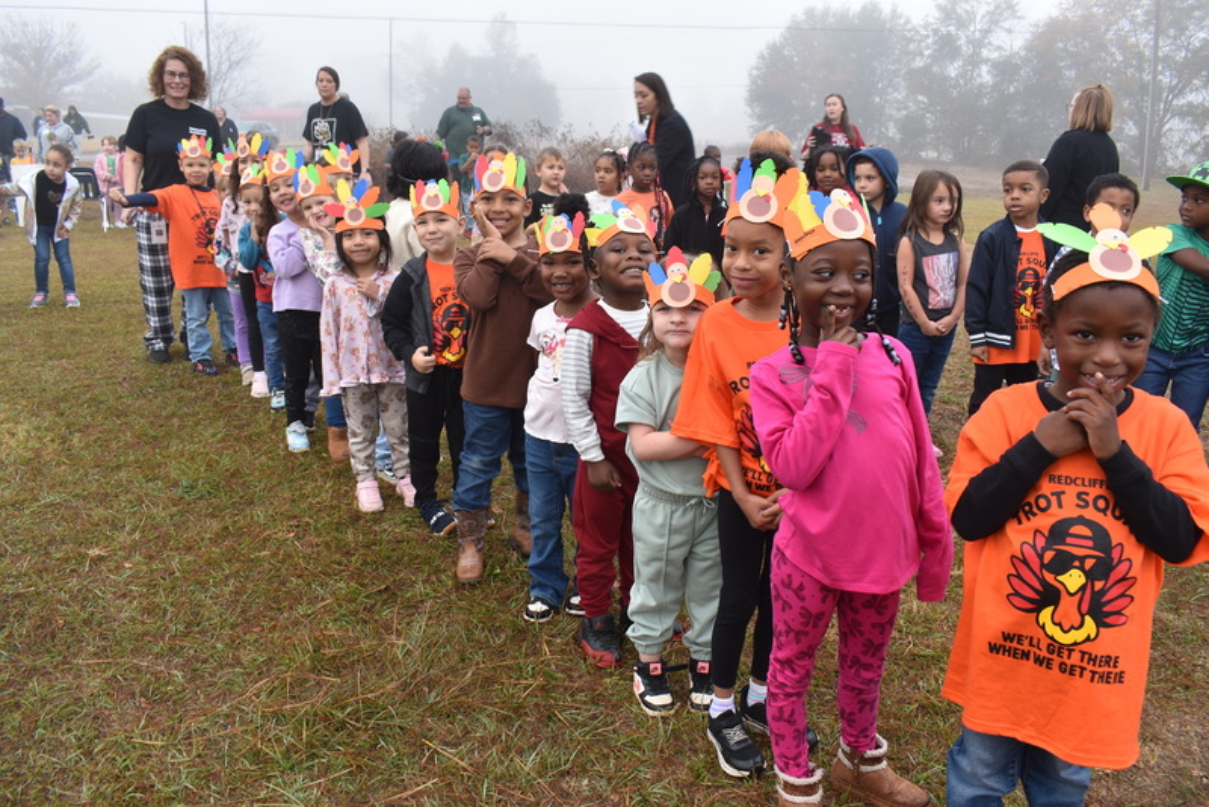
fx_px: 907
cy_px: 404
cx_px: 604
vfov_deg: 48.0
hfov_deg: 67.4
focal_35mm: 27
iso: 180
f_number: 7.1
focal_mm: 18
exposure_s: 1/30
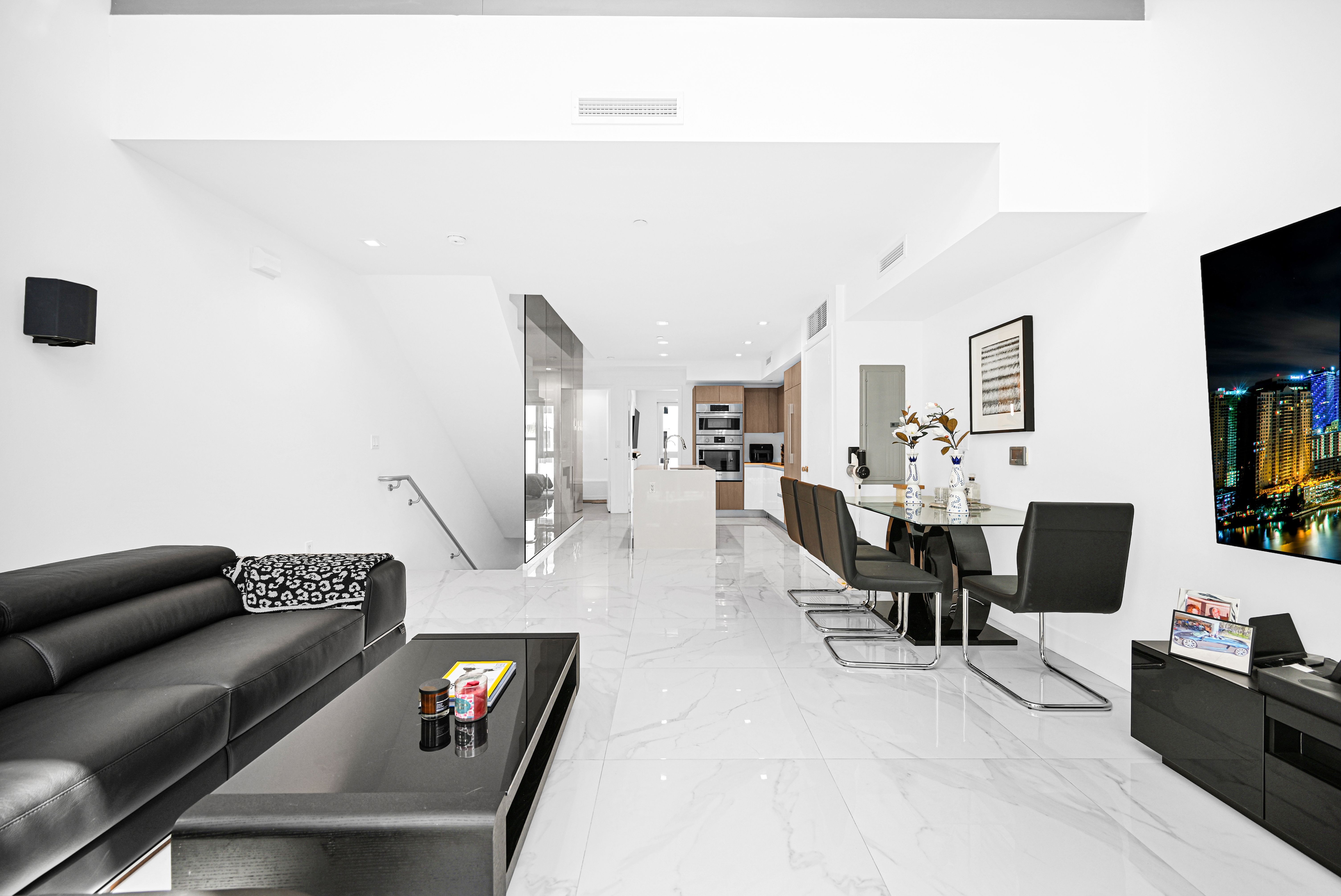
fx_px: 522
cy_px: 448
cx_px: 670
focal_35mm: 14
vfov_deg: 81.3
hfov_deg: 104.2
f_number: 4
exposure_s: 1/40
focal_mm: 14
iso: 100
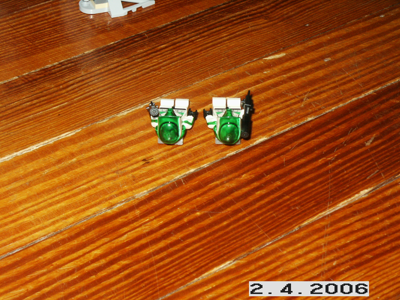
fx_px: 1179
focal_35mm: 102
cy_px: 150
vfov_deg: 14.5
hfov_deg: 19.3
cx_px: 200
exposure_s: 1/90
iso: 200
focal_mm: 20.84
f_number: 8
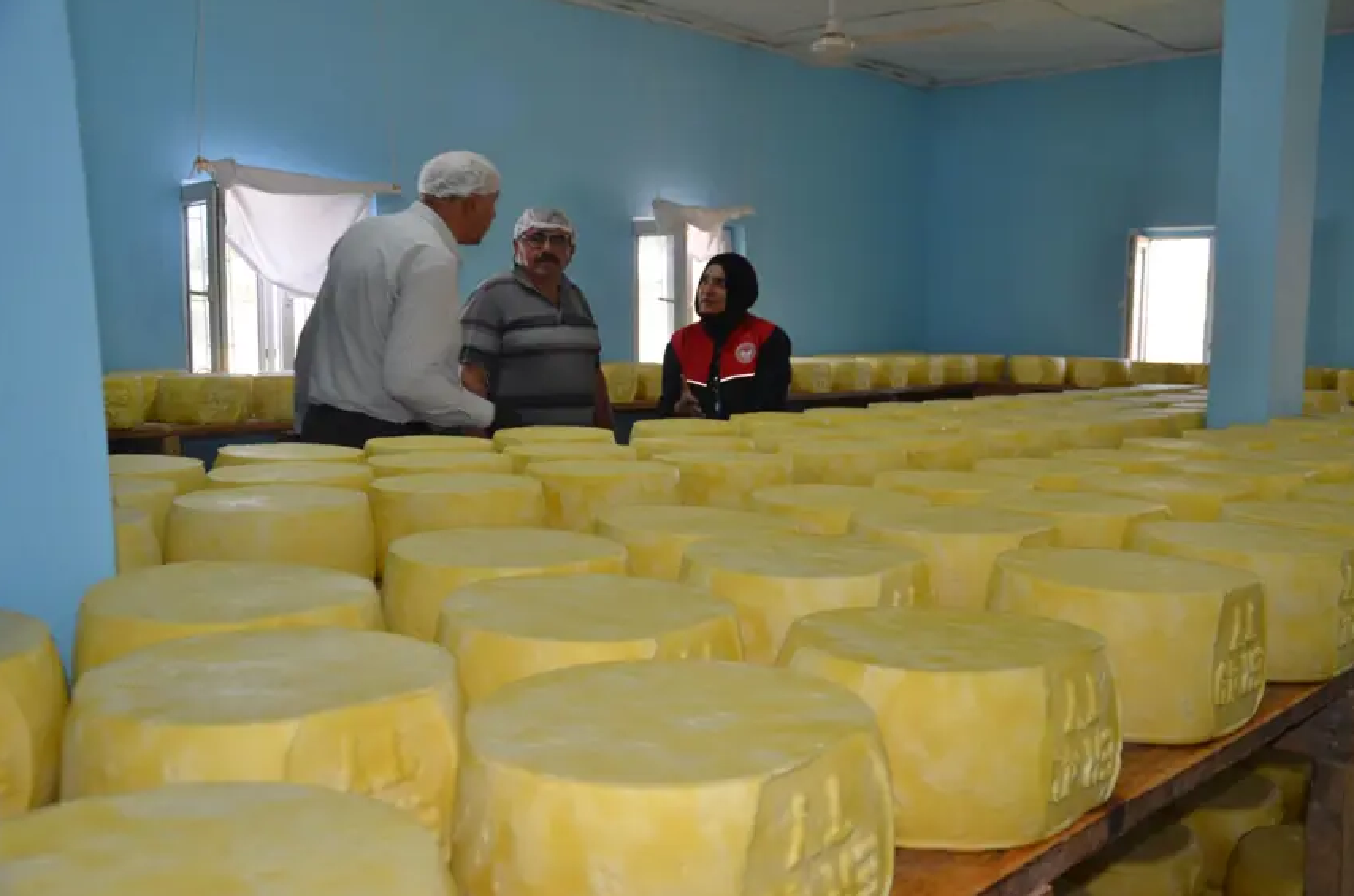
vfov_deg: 38.7
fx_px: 1276
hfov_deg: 55.9
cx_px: 693
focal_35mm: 34
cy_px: 436
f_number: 3.8
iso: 560
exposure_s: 1/60
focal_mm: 22
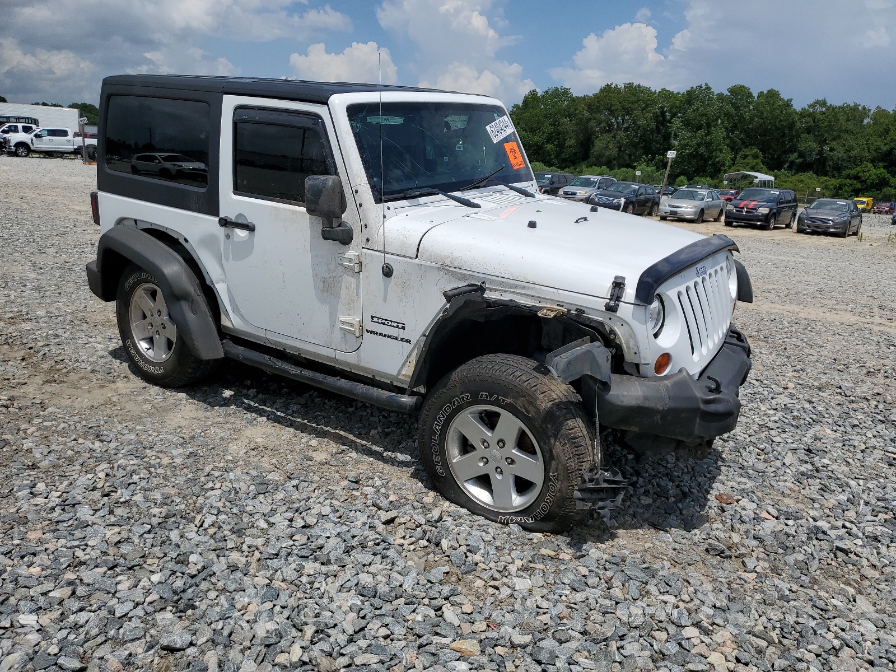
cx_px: 448
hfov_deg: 67.3
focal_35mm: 26
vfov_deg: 53.1
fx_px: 673
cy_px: 336
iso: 51
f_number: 1.5
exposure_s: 1/10000
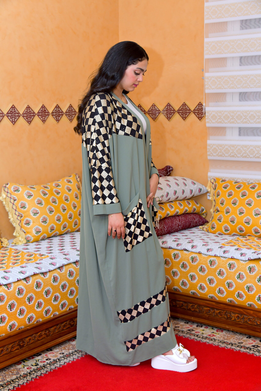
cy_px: 196
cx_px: 130
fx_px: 598
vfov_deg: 36.2
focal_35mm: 55
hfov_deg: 24.6
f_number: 7.1
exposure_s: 1/125
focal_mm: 55
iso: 1000
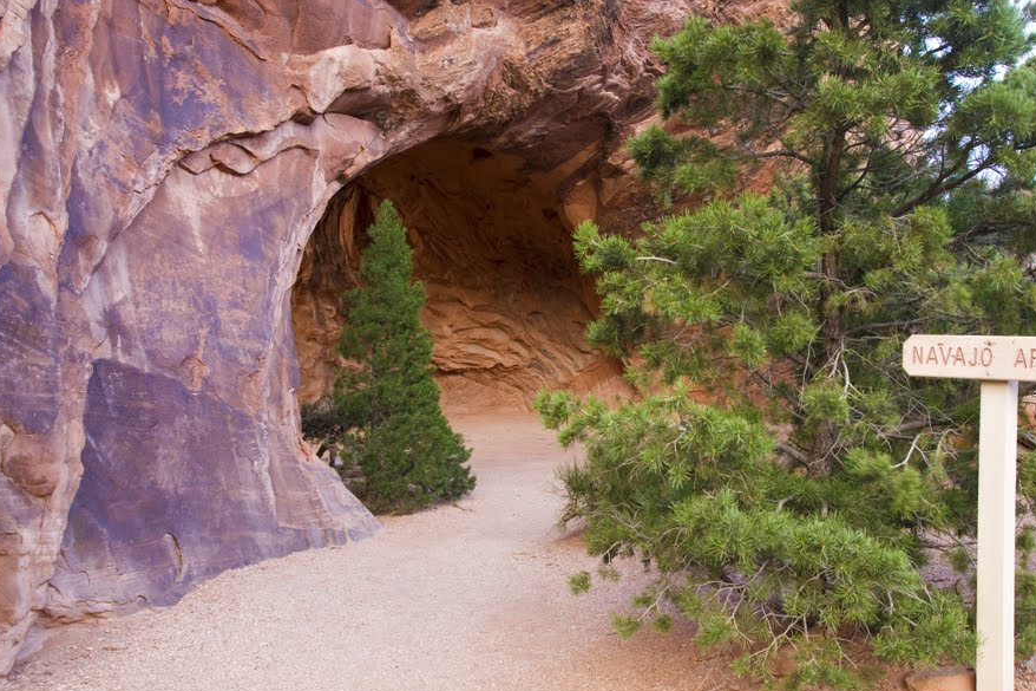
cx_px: 598
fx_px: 1007
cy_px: 354
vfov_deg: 37.8
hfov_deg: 54.2
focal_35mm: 35
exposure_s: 1/13
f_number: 9
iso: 200
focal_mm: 20
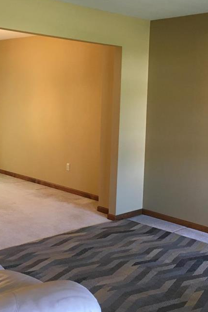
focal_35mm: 48
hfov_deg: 28.0
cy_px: 143
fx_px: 416
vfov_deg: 41.1
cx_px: 134
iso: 125
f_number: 2.2
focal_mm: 4.15
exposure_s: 1/30
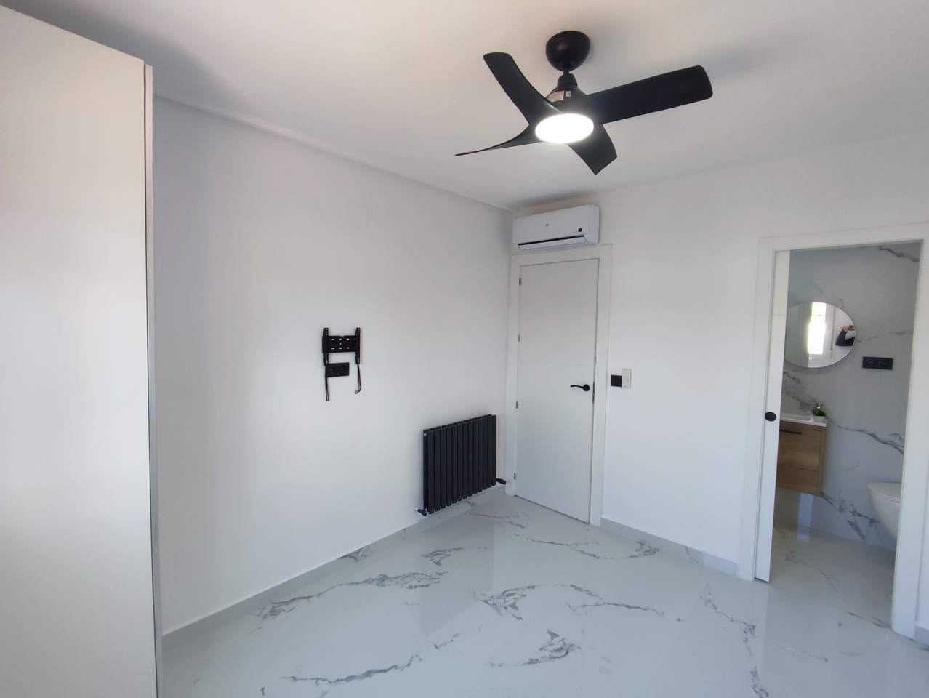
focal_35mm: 16
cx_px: 464
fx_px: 430
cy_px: 349
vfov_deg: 78.2
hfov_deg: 94.5
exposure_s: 1/100
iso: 148
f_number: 2.2
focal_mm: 1.65
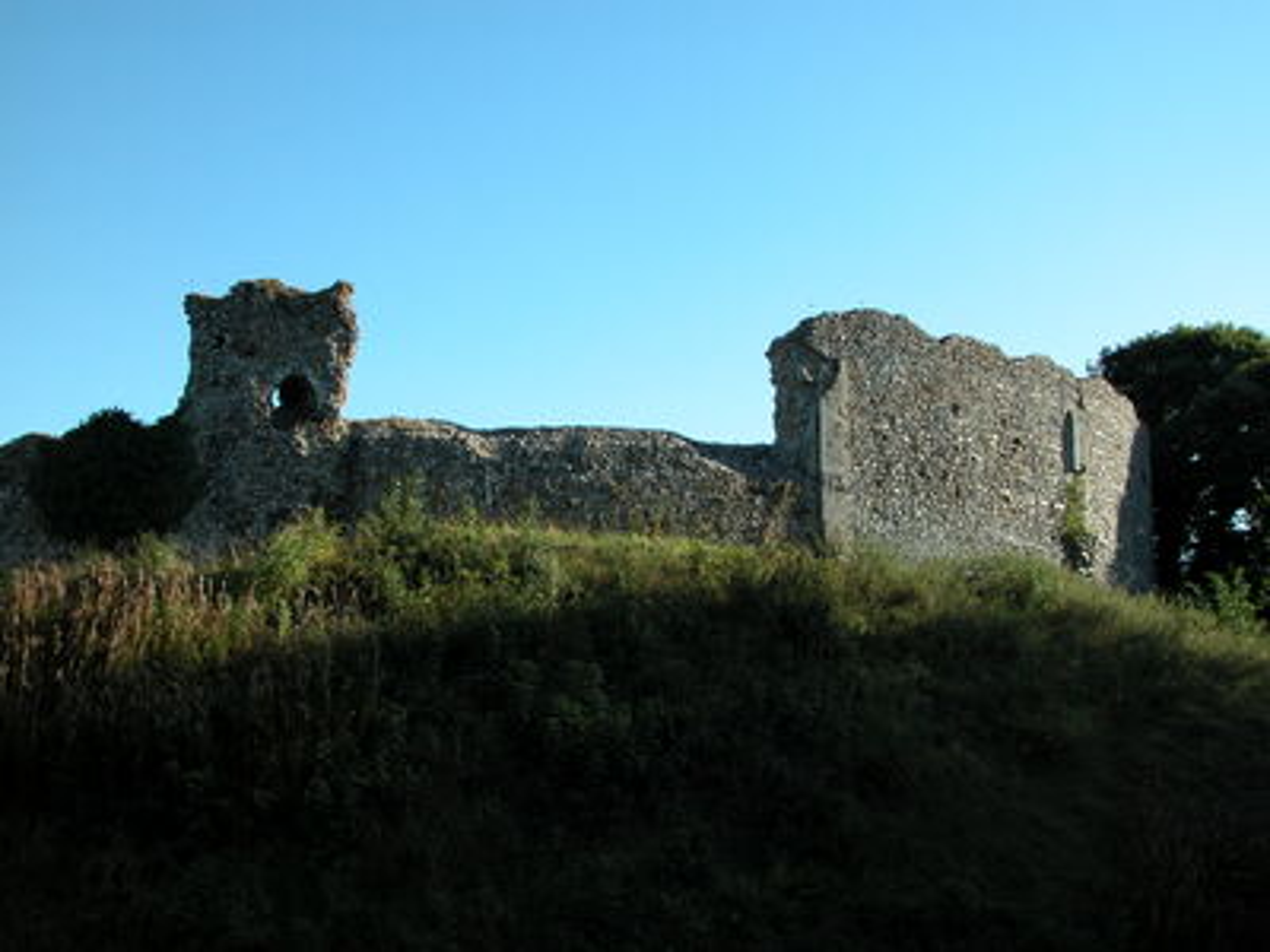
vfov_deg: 40.7
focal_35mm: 35
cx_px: 635
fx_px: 1284
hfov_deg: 52.6
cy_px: 476
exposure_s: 1/250
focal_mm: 8.9
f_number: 5
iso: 100
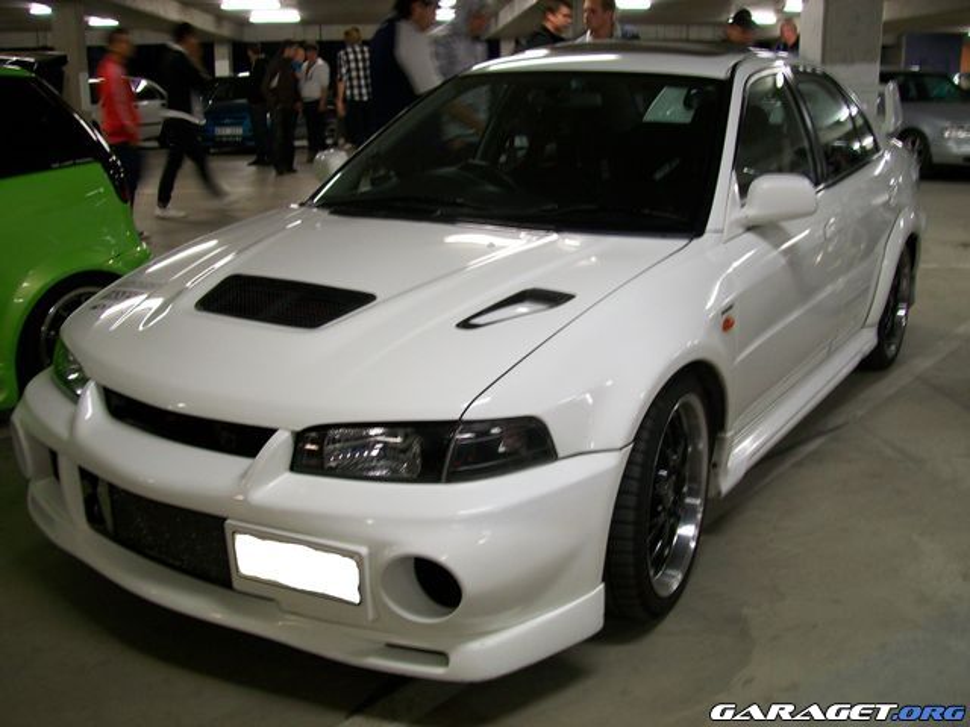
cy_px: 364
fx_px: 1009
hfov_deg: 51.4
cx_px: 485
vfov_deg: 39.7
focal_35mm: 36
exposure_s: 1/10
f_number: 2.7
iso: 64
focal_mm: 6
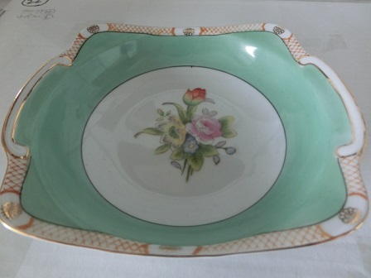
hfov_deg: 71.6
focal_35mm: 24
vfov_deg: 56.8
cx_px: 186
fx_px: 257
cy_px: 139
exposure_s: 1/30
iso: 1000
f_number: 3
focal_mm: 4.24
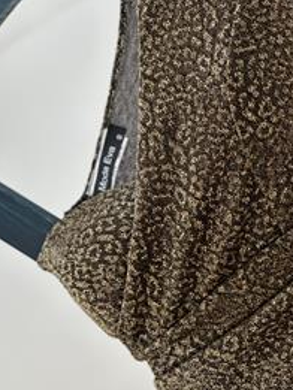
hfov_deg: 12.5
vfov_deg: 16.7
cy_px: 166
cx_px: 211
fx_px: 1331
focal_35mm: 118
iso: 160
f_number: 2.8
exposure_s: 1/50
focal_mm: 9
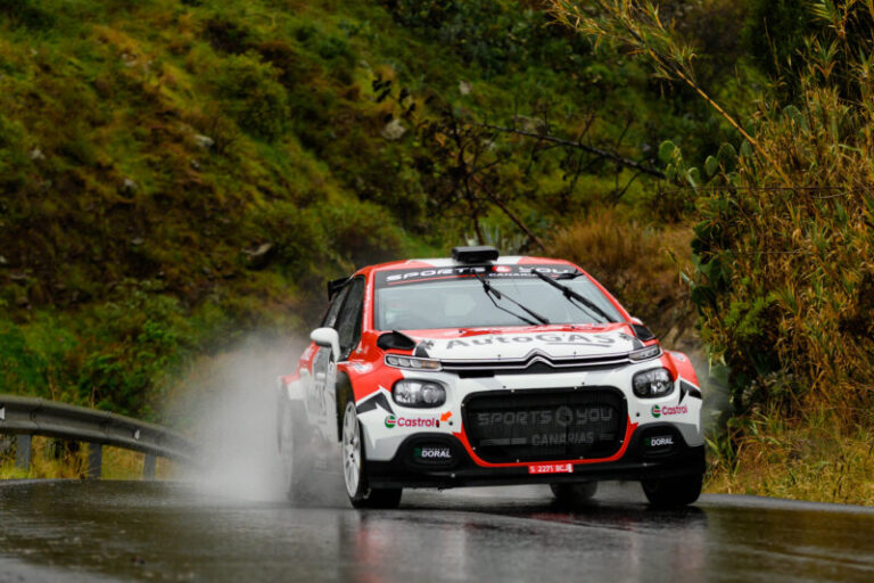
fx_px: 3714
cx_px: 437
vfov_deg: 9.0
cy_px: 292
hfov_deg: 13.4
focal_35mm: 153
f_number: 3.5
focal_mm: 102
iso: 500
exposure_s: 1/800
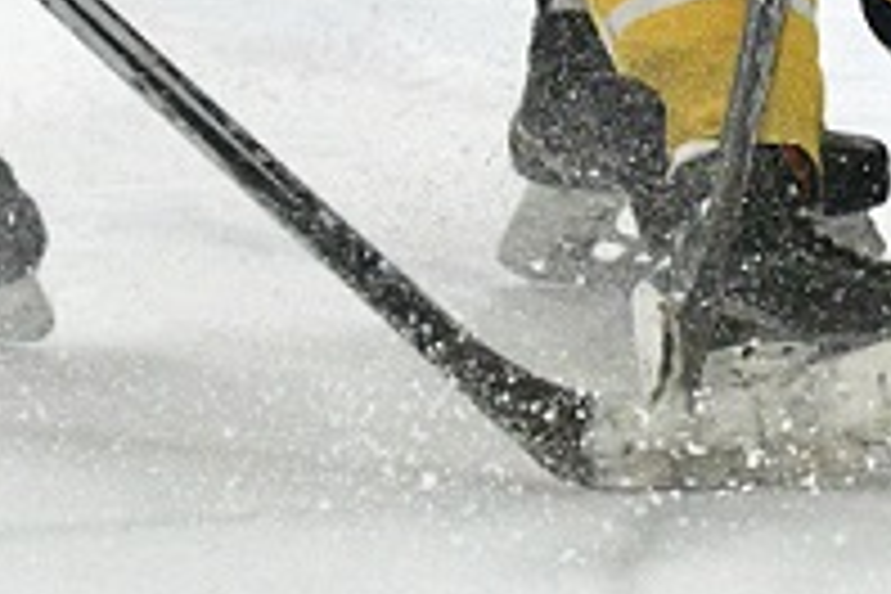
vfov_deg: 2.9
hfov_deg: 4.4
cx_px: 968
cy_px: -551
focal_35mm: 469
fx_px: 11607
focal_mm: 70
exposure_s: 1/1000
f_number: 5
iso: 16000
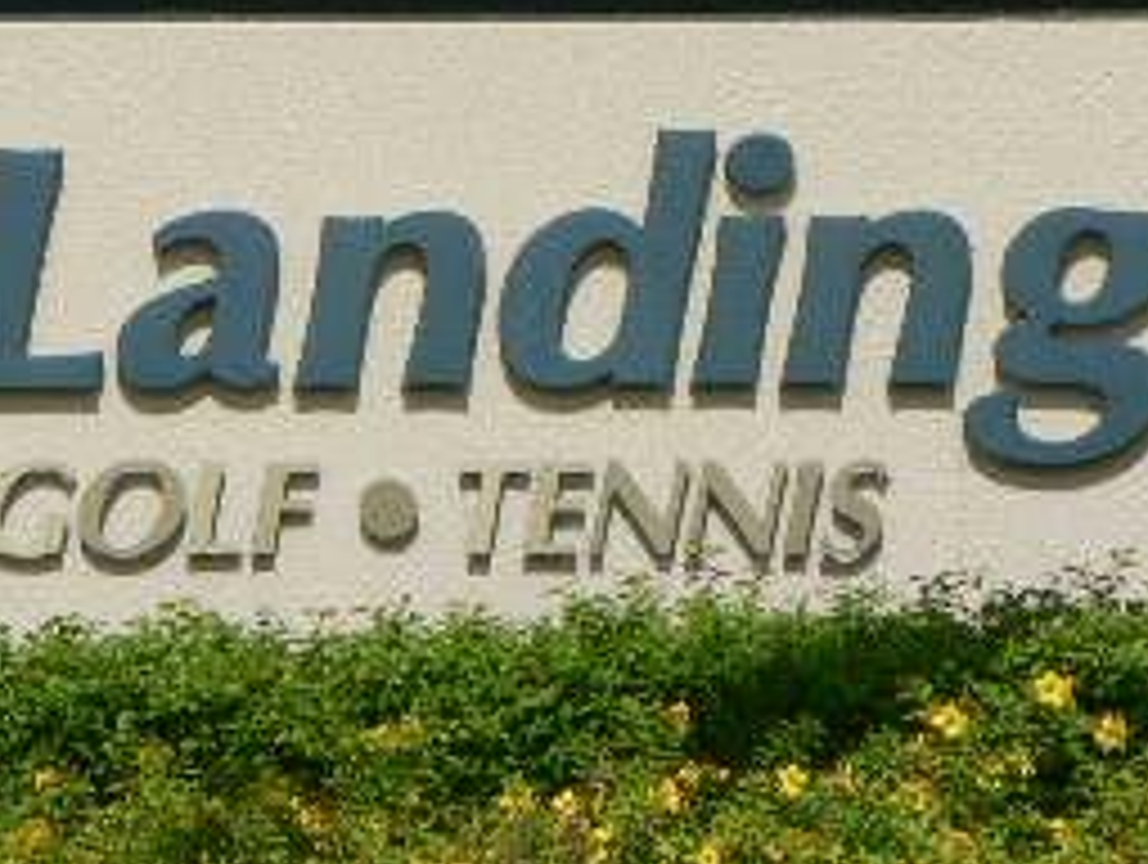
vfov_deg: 2.0
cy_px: 180
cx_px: 140
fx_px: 25041
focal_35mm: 754
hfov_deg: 2.6
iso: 80
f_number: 5.6
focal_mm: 50.1
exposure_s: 1/640
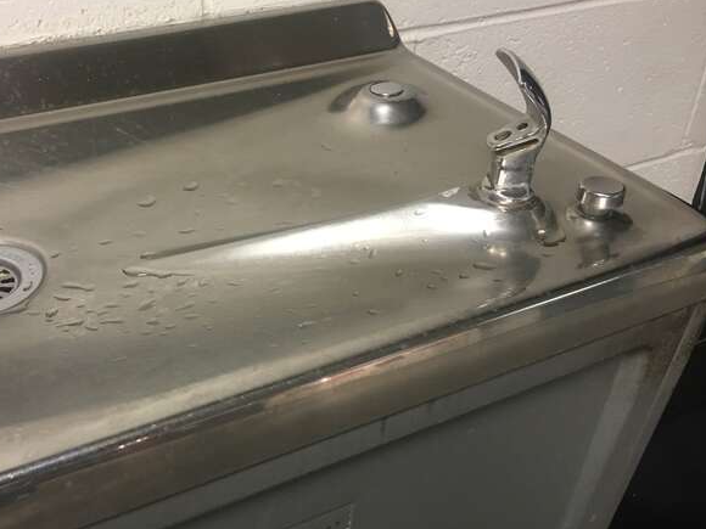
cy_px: 313
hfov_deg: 46.5
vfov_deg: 35.9
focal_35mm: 40
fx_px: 816
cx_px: 273
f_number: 2.2
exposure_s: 1/15
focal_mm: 4.15
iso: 80
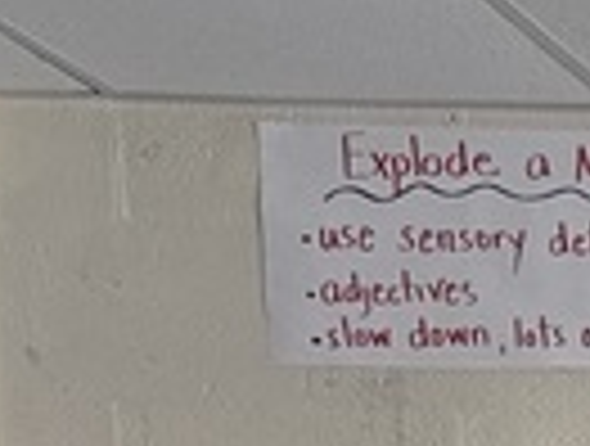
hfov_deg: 8.5
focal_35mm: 187
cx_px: 1887
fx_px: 3196
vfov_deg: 6.8
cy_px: 1568
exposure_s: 1/120
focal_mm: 6.76
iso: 100
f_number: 1.78
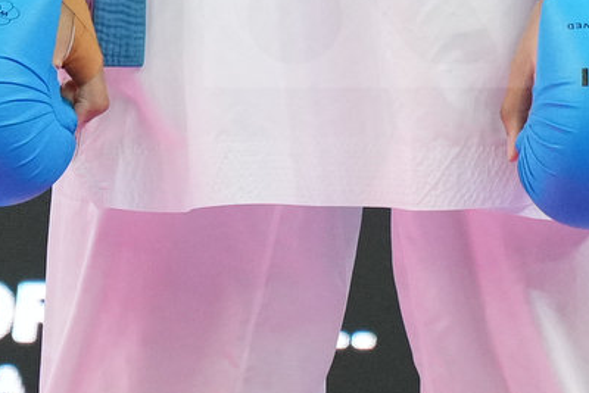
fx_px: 20458
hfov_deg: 1.6
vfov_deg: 1.1
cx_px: 373
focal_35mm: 1250
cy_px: -714
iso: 3200
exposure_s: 1/1000
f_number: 2.8
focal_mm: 200
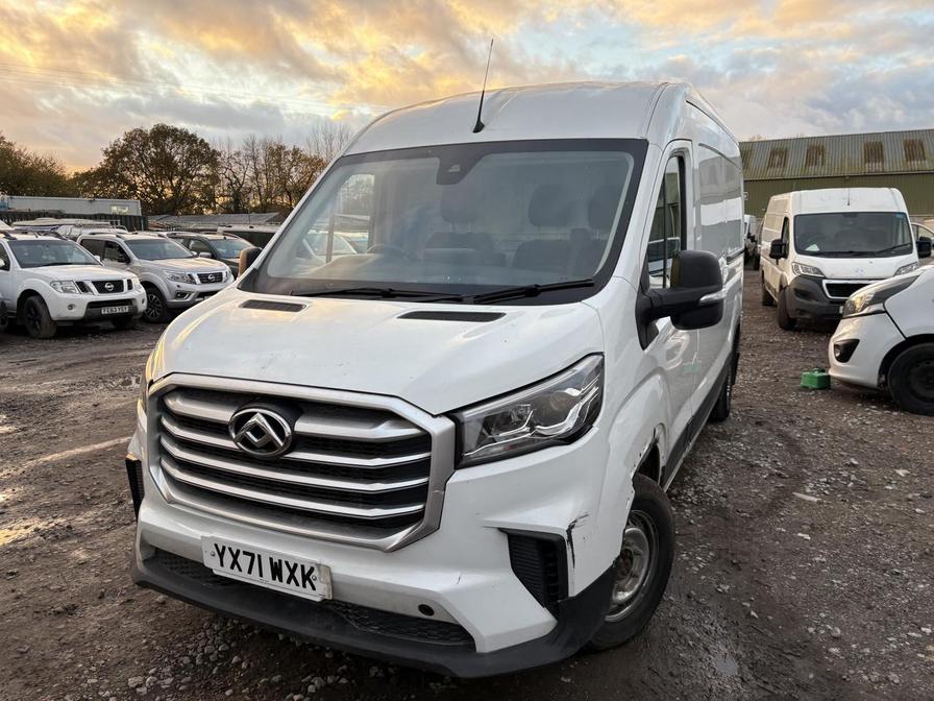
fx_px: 702
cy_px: 350
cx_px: 467
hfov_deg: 67.3
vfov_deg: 53.1
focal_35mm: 26
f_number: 1.6
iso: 32
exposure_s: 1/153
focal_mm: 5.96
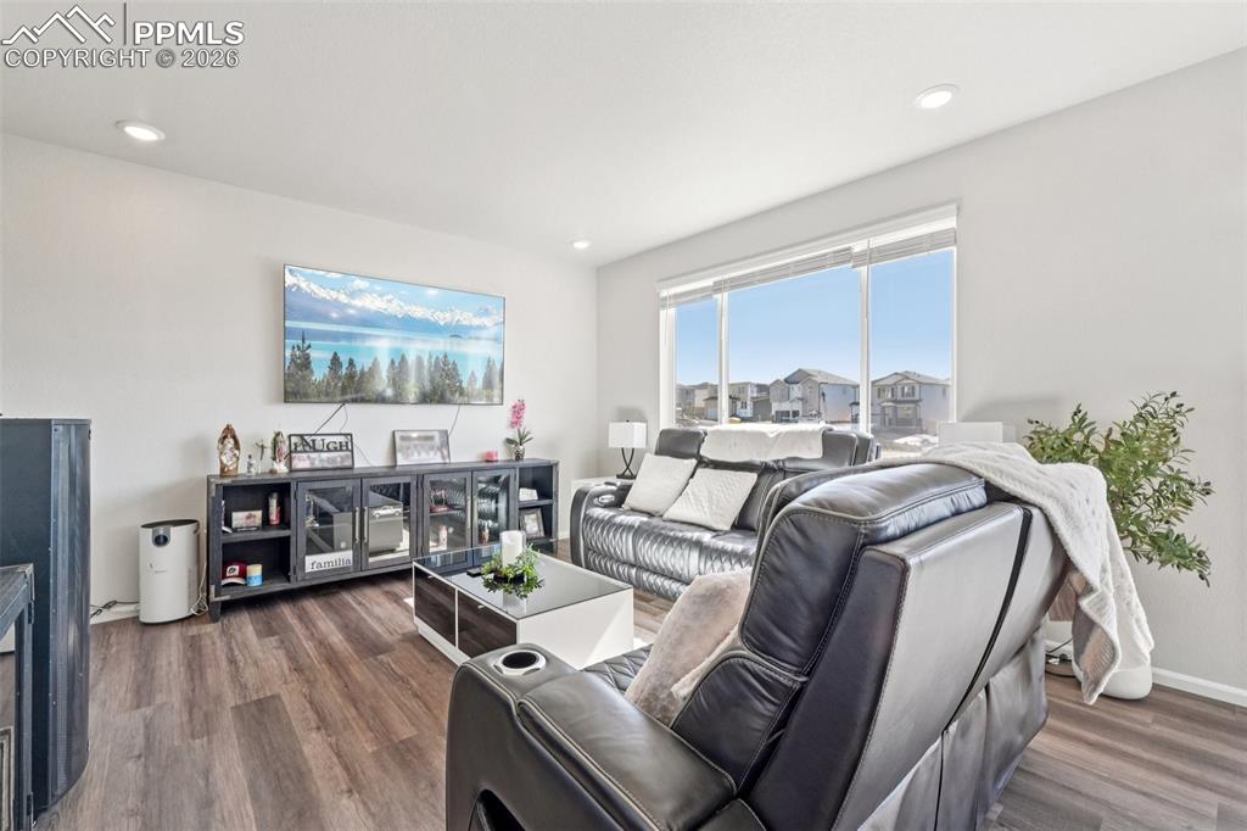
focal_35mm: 15
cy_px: 416
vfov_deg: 77.3
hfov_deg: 100.4
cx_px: 624
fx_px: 519
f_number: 8
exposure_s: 1/30
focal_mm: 10
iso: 800
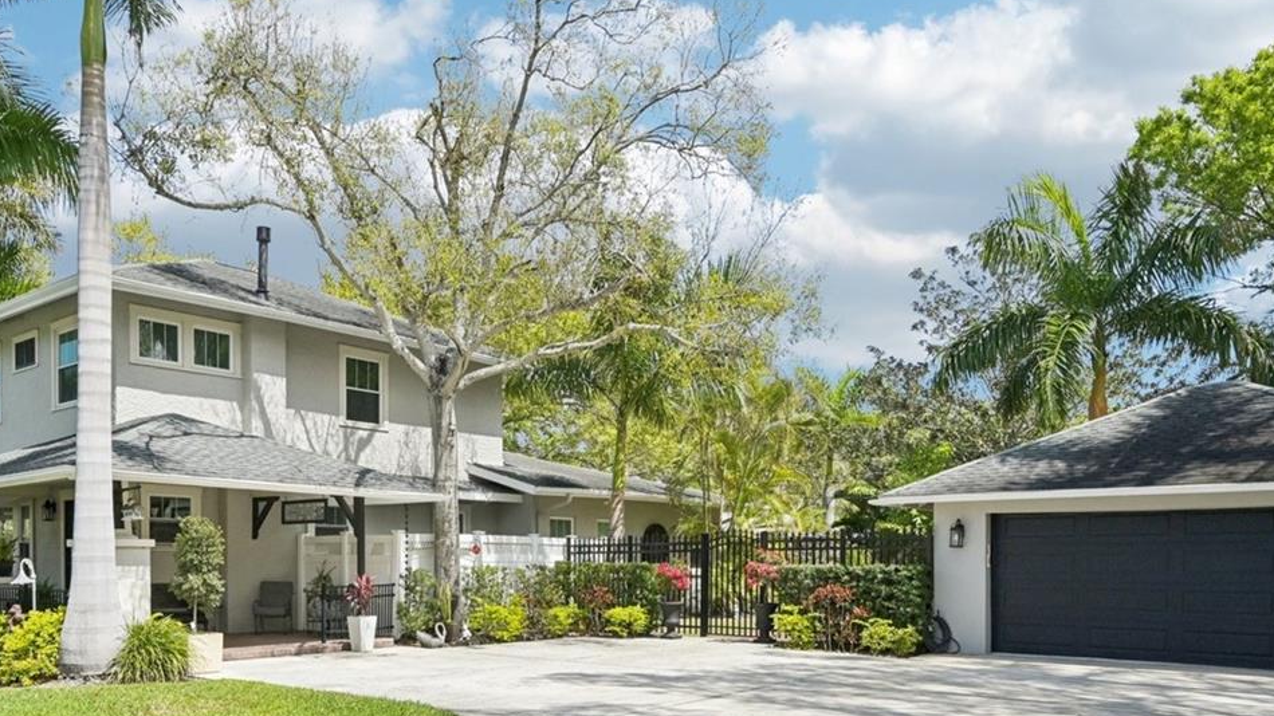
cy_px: 567
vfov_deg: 36.7
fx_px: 1043
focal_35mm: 31
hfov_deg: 62.3
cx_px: 507
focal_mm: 17.5
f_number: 8
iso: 400
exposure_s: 1/1250
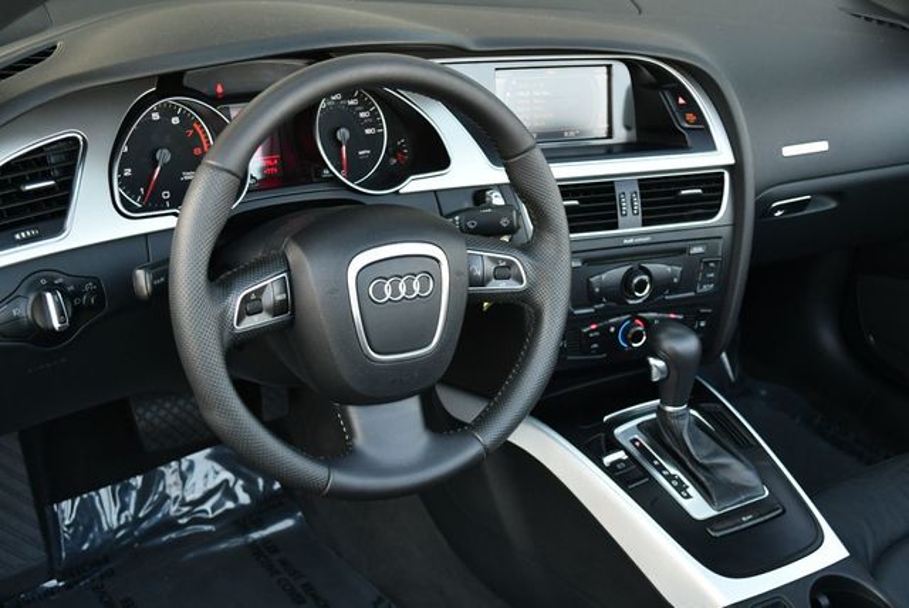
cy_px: 304
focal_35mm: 48
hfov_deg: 41.1
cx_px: 454
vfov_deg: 28.1
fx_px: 1213
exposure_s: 1/250
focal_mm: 24
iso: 720
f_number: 4
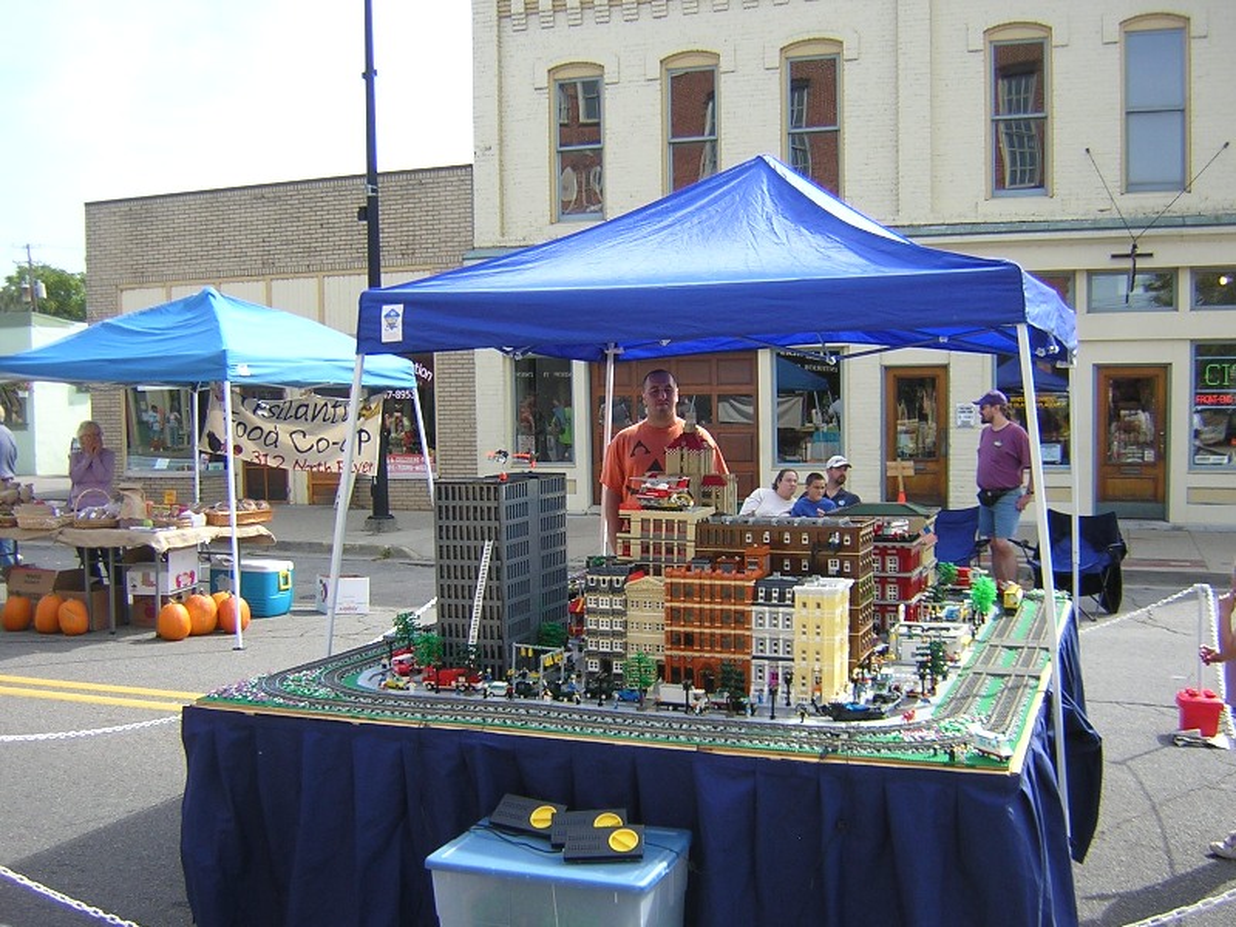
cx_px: 618
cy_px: 464
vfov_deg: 39.7
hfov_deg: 51.4
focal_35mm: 36
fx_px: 1285
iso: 100
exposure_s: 1/356
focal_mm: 4.7
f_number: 2.6
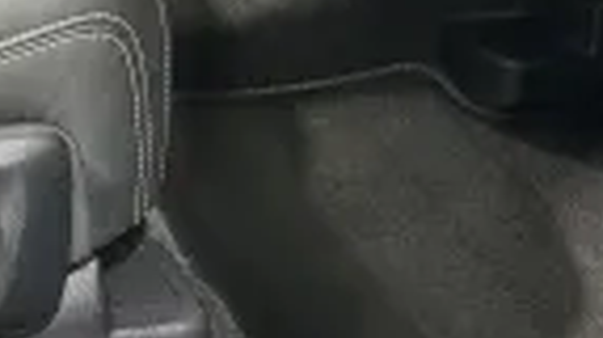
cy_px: -215
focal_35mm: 132
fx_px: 2108
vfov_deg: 8.9
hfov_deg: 15.9
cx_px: -25
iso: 500
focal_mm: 6.76
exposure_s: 1/25
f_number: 1.78
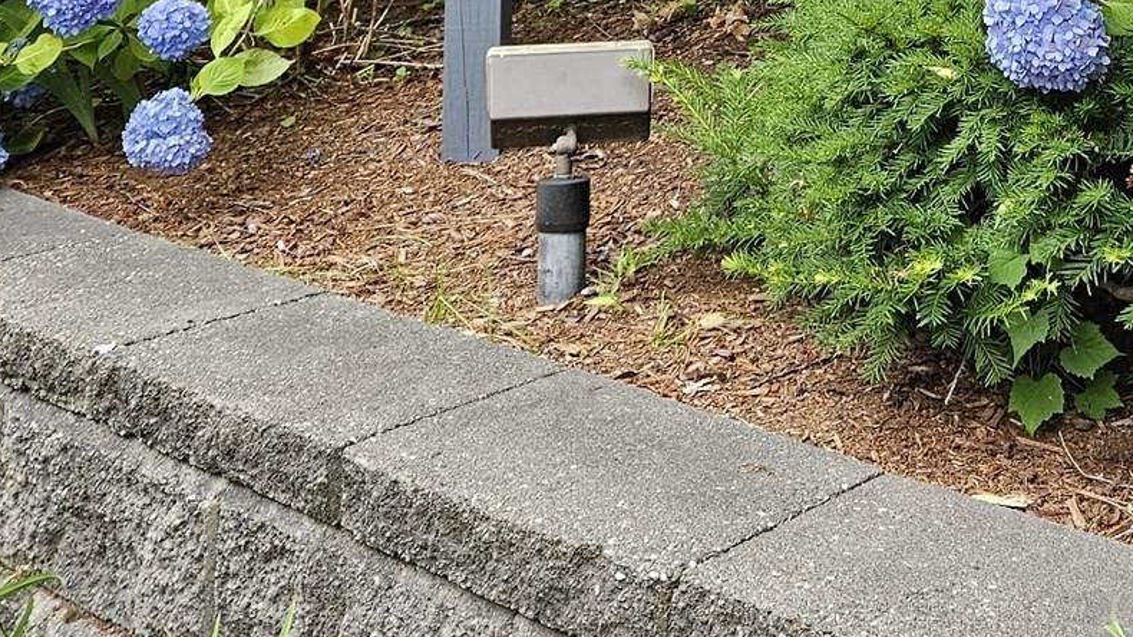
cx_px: 948
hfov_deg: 31.3
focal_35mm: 65
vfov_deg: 16.5
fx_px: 1952
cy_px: -380
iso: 250
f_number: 1.8
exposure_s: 1/170
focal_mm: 5.4
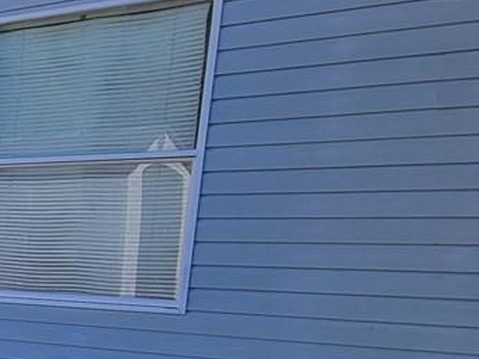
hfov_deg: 18.4
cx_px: -510
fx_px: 844
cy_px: 356
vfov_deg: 23.1
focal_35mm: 61
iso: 50
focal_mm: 2.2
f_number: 2.2
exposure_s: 1/476
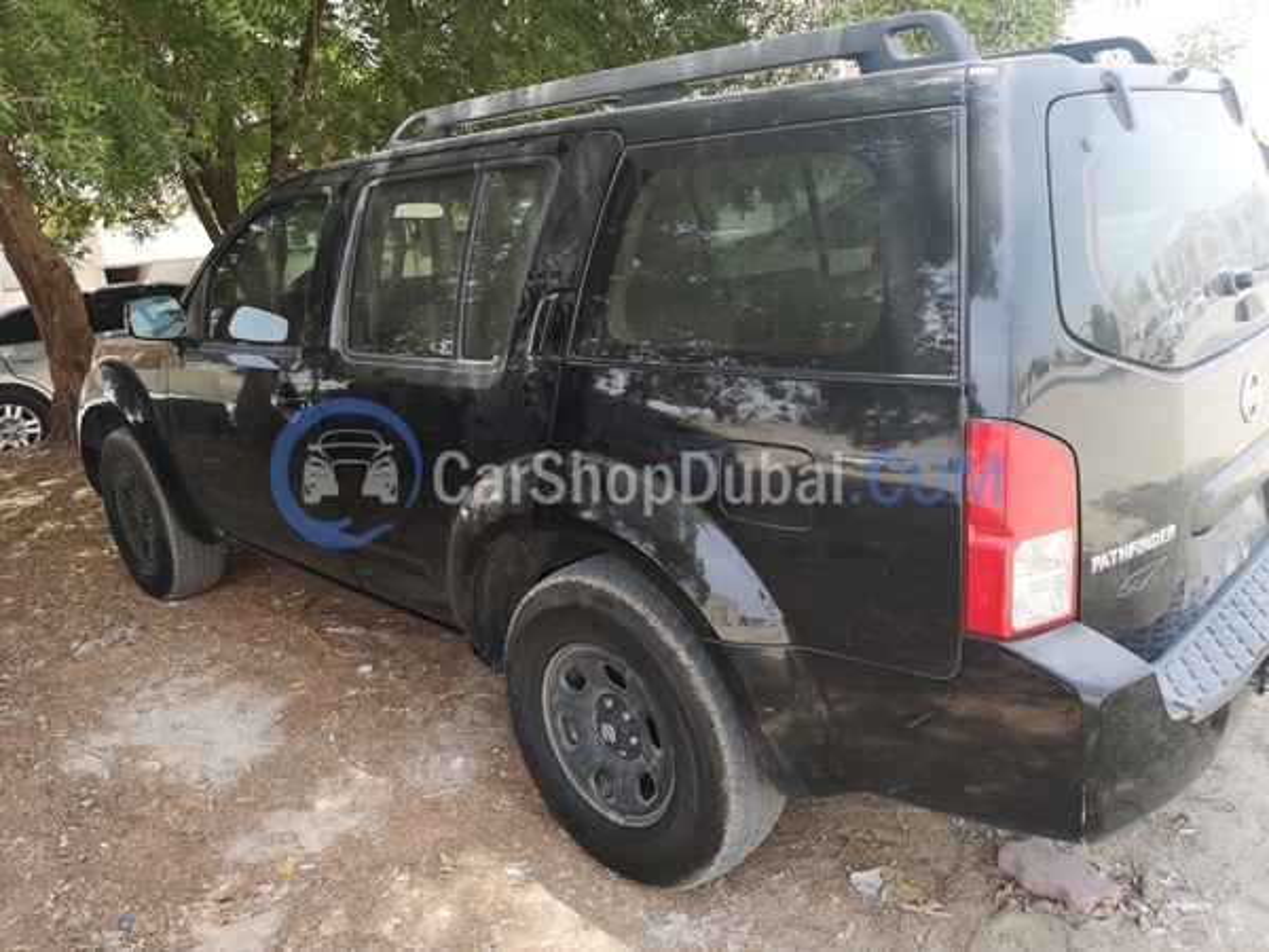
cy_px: 476
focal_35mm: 27
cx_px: 634
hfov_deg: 65.3
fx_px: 990
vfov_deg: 51.4
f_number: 1.8
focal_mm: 3.95
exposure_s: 1/336
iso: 50
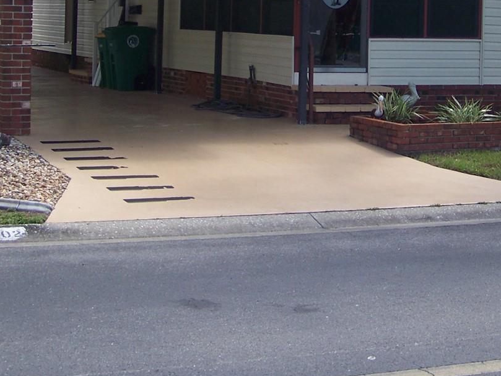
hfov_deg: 23.0
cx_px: 307
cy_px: 20
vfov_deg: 17.1
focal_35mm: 85
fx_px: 1230
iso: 64
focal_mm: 6.75
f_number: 2.8
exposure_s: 1/500
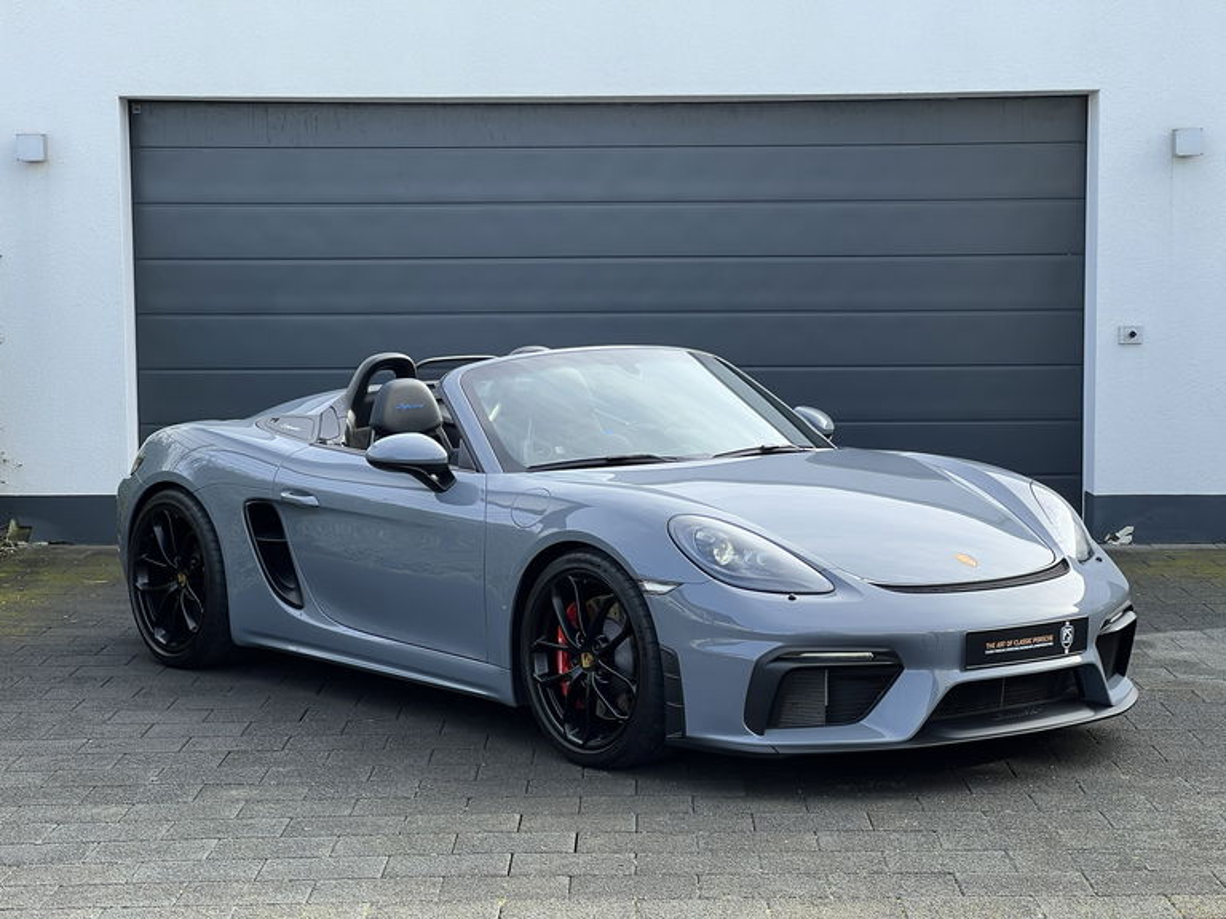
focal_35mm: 77
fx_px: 2727
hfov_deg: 25.3
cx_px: 613
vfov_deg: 19.1
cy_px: 460
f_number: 2.8
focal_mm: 9
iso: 32
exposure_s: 1/166
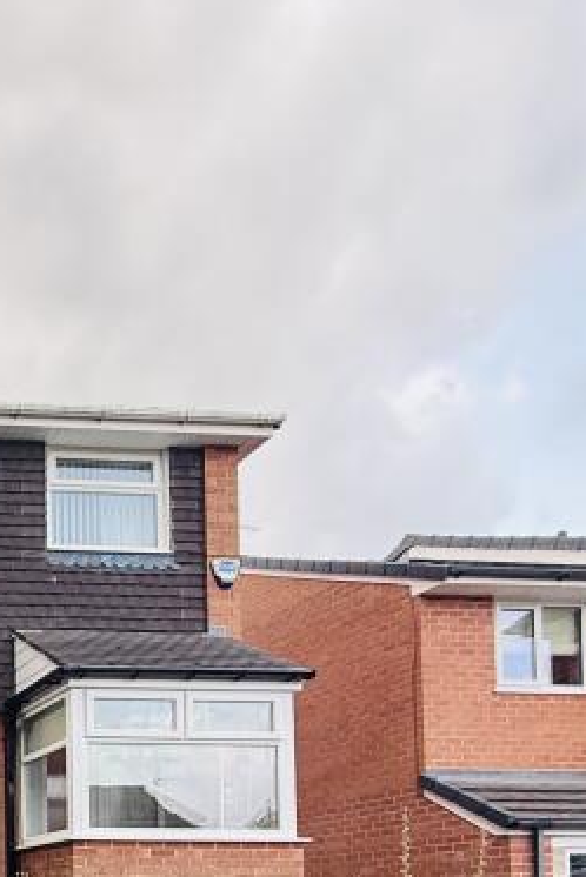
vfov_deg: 41.6
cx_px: -257
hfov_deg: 26.1
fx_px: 976
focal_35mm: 40
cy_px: 891
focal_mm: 2.22
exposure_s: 1/408
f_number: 2.2
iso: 64
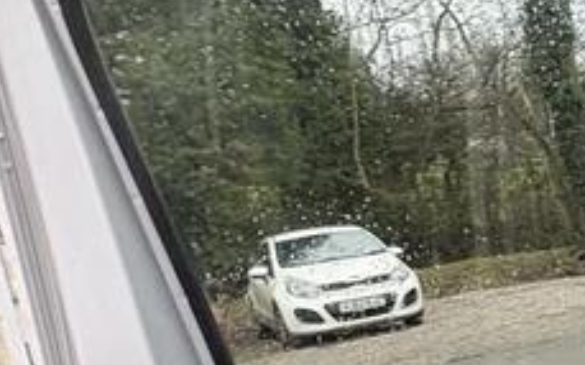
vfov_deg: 21.3
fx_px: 924
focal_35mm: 58
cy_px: 391
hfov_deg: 31.2
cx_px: 644
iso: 200
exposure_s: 1/99
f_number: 2.2
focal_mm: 2.22
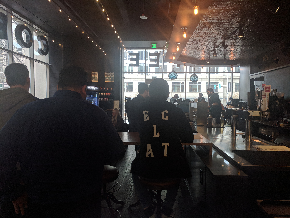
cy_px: 109
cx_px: 145
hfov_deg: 67.3
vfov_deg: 53.1
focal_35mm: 26
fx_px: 218
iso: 283
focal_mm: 4.67
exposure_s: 1/120
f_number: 2
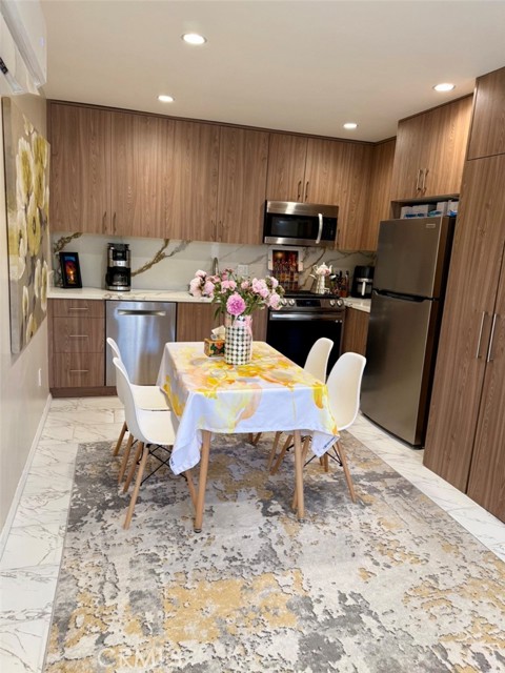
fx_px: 467
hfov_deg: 56.8
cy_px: 336
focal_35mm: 24
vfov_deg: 71.6
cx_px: 252
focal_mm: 6.76
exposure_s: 1/120
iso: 200
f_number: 1.78
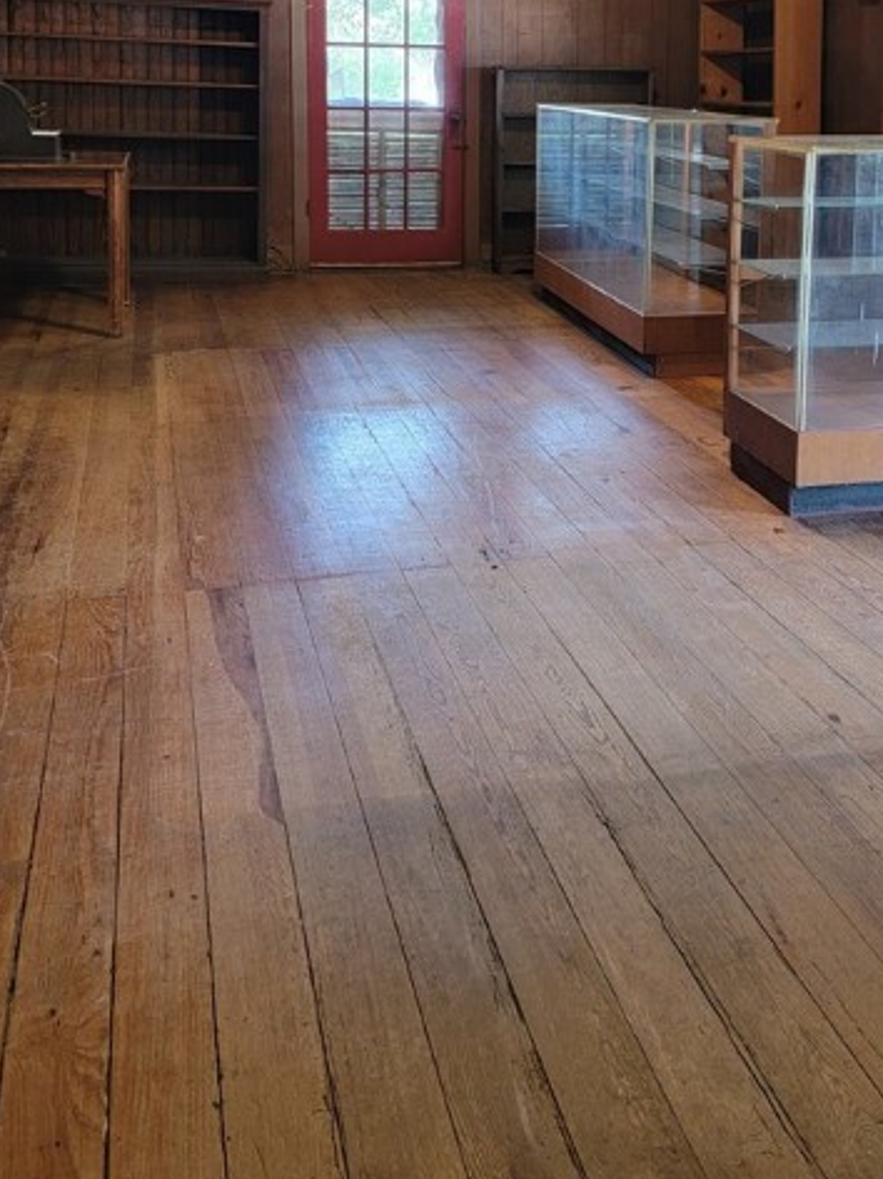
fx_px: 1328
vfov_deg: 45.5
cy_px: 239
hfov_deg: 36.5
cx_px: 561
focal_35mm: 39
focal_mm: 6.7
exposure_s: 1/40
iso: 250
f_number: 1.8
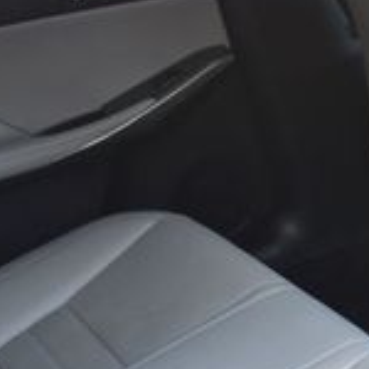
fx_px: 1373
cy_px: 374
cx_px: 561
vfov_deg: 15.0
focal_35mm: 114
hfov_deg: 14.3
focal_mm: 21
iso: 400
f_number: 7.1
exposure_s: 1/25
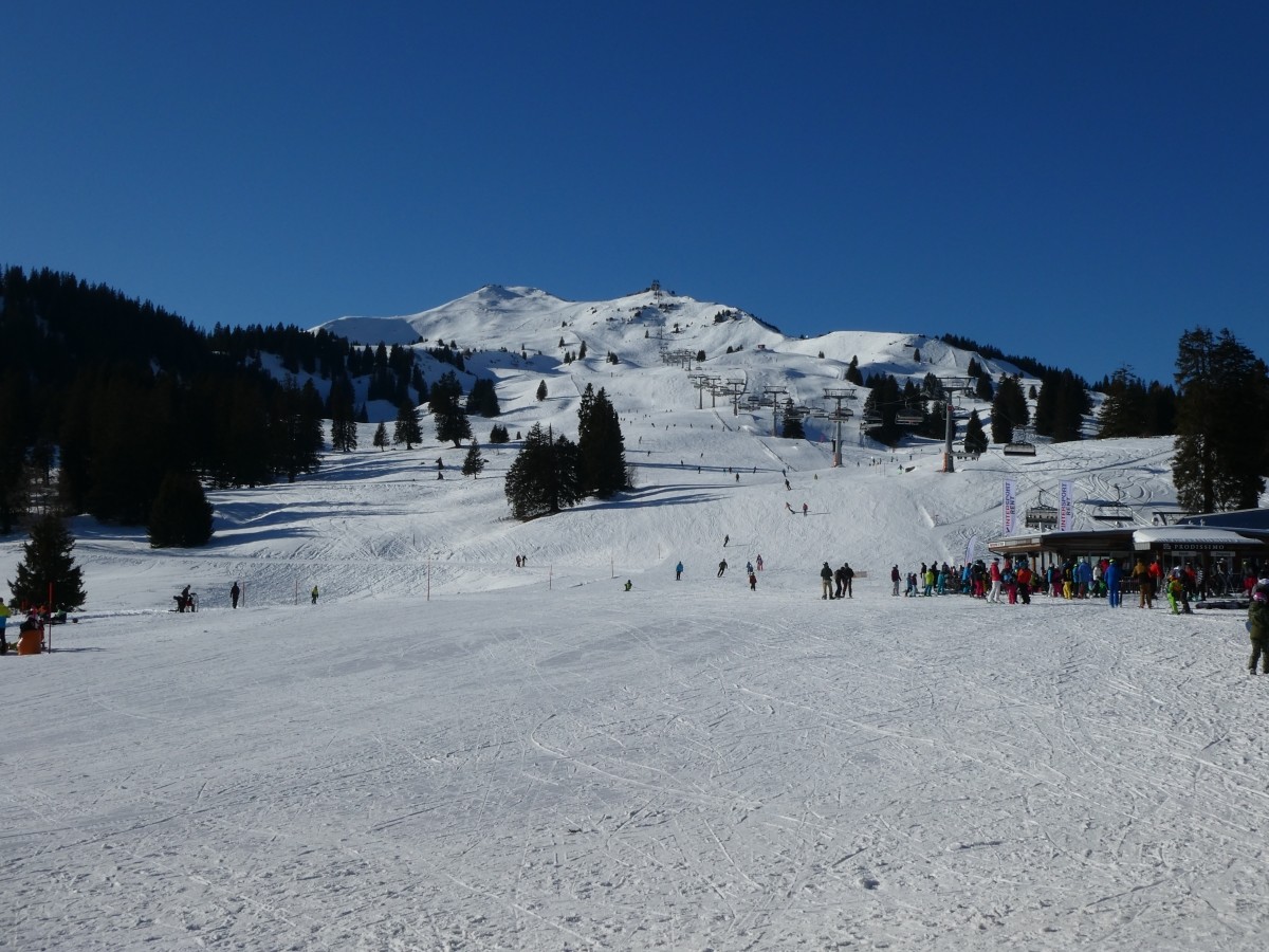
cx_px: 634
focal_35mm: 37
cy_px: 476
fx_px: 1356
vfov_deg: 38.7
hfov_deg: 50.1
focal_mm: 6.7
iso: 80
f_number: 6.3
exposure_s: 1/1000
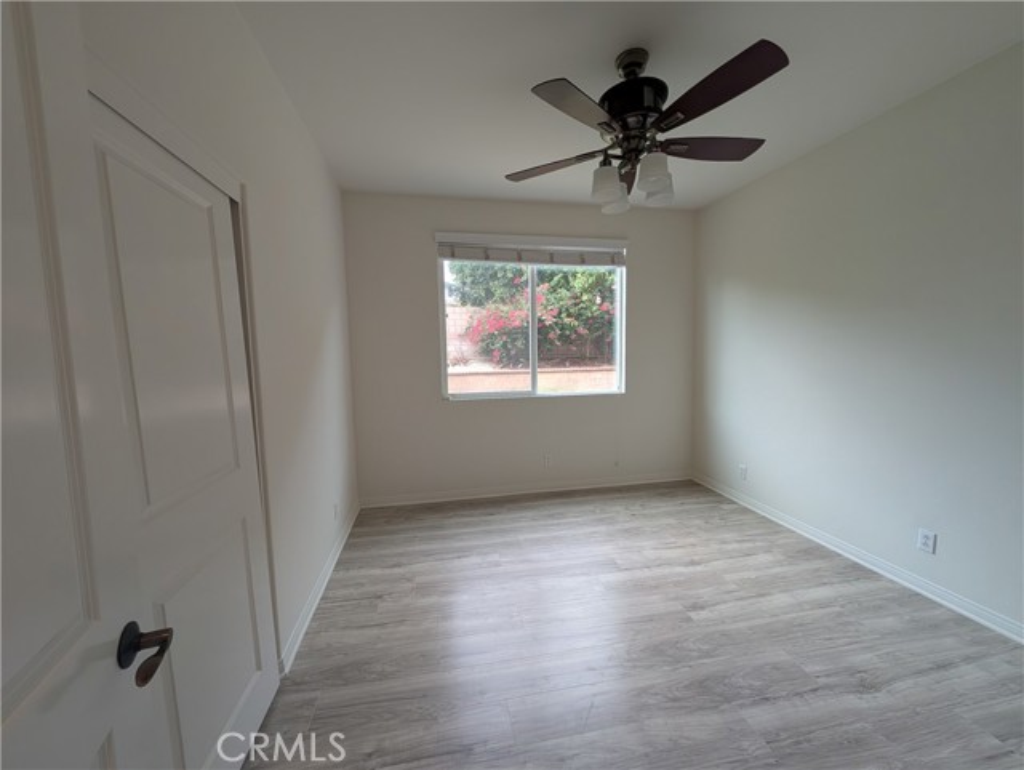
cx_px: 512
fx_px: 355
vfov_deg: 94.6
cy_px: 385
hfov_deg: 110.5
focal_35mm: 12
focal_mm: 2.02
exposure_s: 1/124
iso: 87
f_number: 1.7
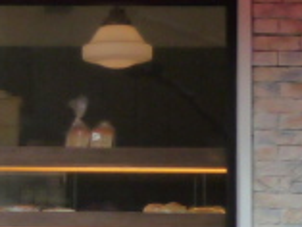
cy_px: 139
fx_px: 1633
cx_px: -189
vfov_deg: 8.0
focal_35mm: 187
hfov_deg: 10.1
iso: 160
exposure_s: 1/400
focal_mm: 4.5
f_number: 2.8
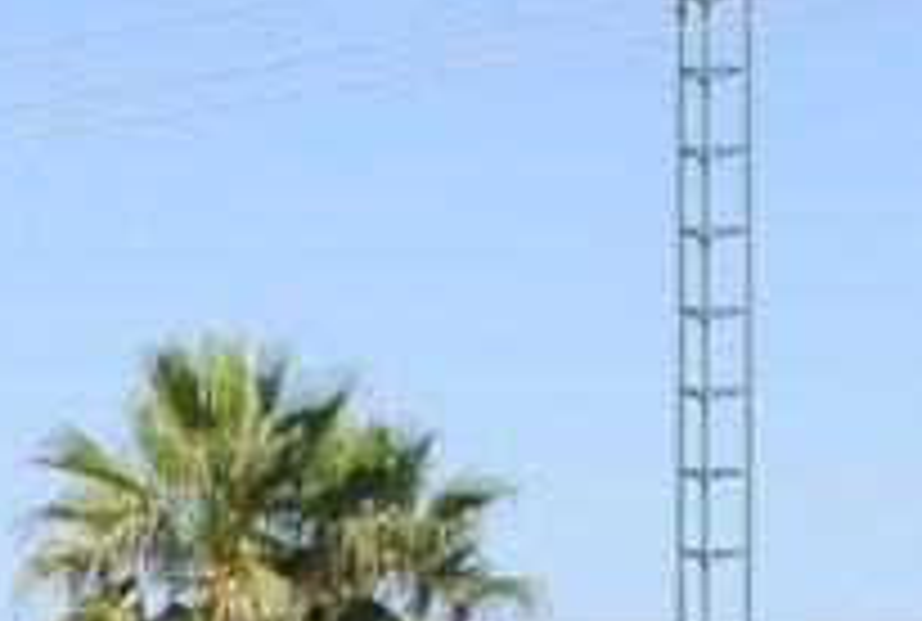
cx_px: -933
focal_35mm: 201
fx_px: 5163
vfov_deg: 6.8
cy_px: 1004
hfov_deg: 9.5
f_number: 7.1
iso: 100
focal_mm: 24
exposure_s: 1/200
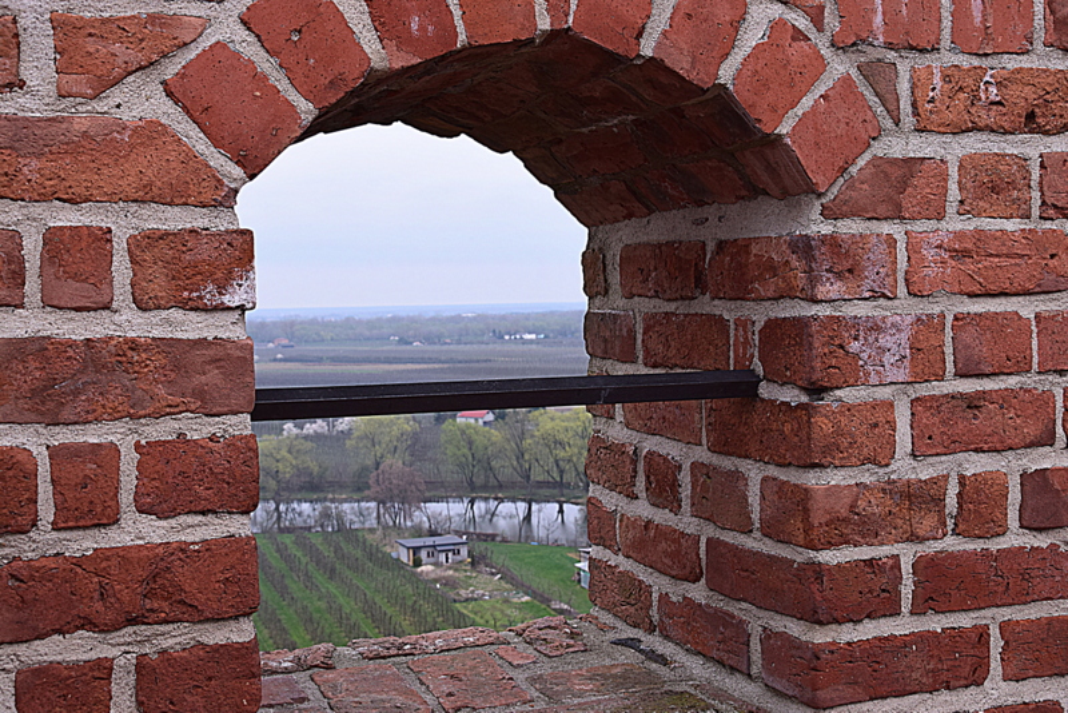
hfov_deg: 43.6
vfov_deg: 29.9
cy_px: 356
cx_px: 534
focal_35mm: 45
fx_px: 1335
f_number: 8
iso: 400
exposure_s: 1/80
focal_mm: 30
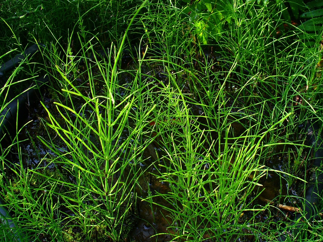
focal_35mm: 42
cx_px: 178
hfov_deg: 44.7
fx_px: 392
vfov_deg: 34.3
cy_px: 135
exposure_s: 1/125
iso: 64
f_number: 2.8
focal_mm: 6.1
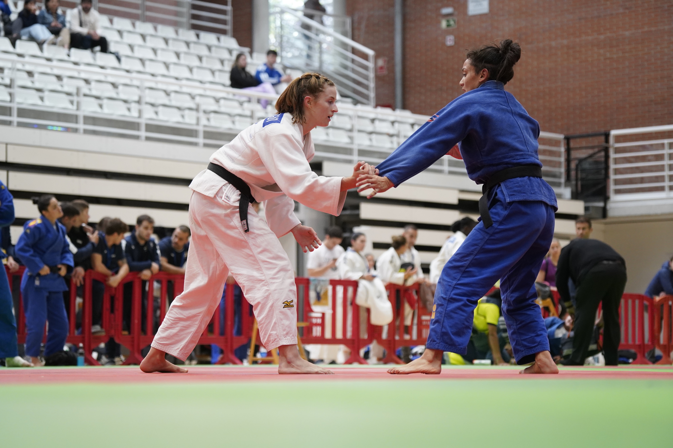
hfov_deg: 19.3
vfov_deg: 12.9
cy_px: 224
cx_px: 336
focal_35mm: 106
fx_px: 1981
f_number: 4
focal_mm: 106
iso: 3200
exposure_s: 1/640
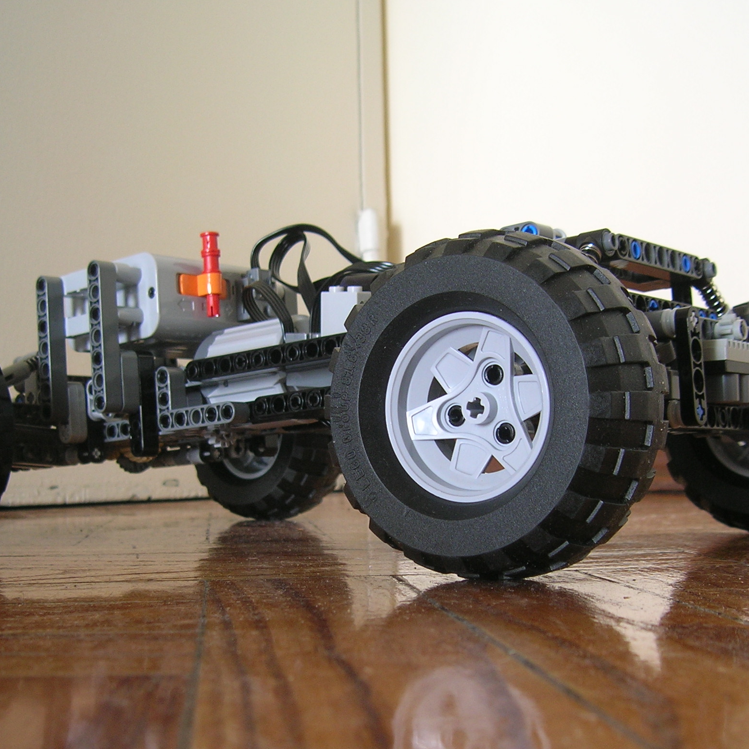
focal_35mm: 50
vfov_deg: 33.9
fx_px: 1224
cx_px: 365
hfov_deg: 34.0
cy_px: 467
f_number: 2.9
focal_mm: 5.7
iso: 55
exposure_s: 1/3.9
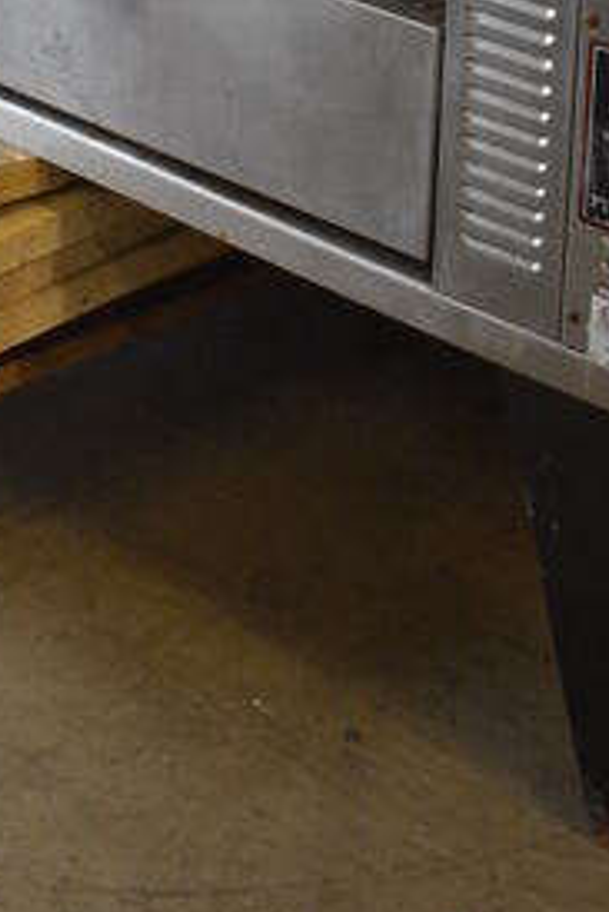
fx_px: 2534
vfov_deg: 18.4
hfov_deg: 13.7
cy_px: -401
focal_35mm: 100
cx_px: 246
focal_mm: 20
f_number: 3.5
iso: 800
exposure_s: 1/125
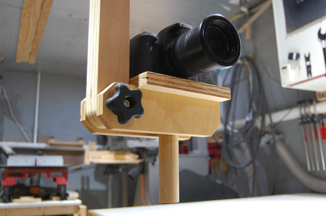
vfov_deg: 36.8
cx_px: 163
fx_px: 326
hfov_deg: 53.2
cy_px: 108
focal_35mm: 36
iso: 800
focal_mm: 24
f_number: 4
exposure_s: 1/20
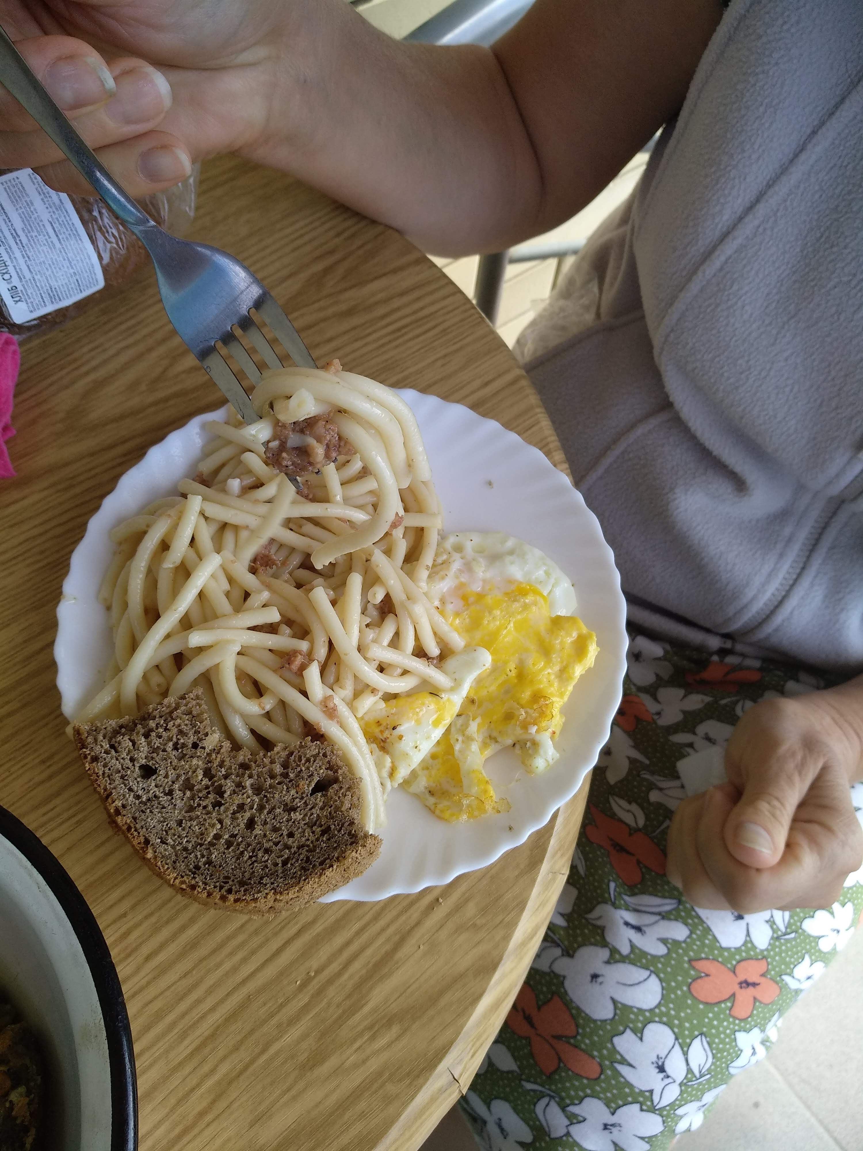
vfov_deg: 76.4
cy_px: 576
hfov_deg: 61.1
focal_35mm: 22
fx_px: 731
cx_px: 432
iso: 100
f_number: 2.2
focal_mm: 3.81
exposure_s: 1/174
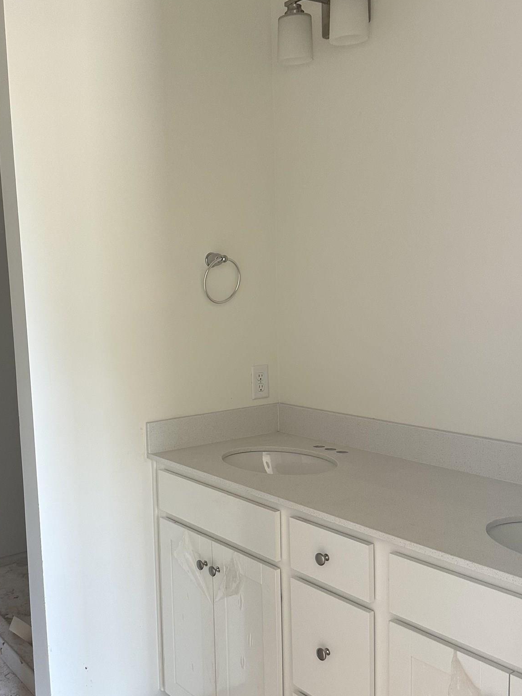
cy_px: 386
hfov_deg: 39.1
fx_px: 724
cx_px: 168
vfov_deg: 51.3
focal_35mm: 36
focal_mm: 6.86
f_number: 1.78
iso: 250
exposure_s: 1/91
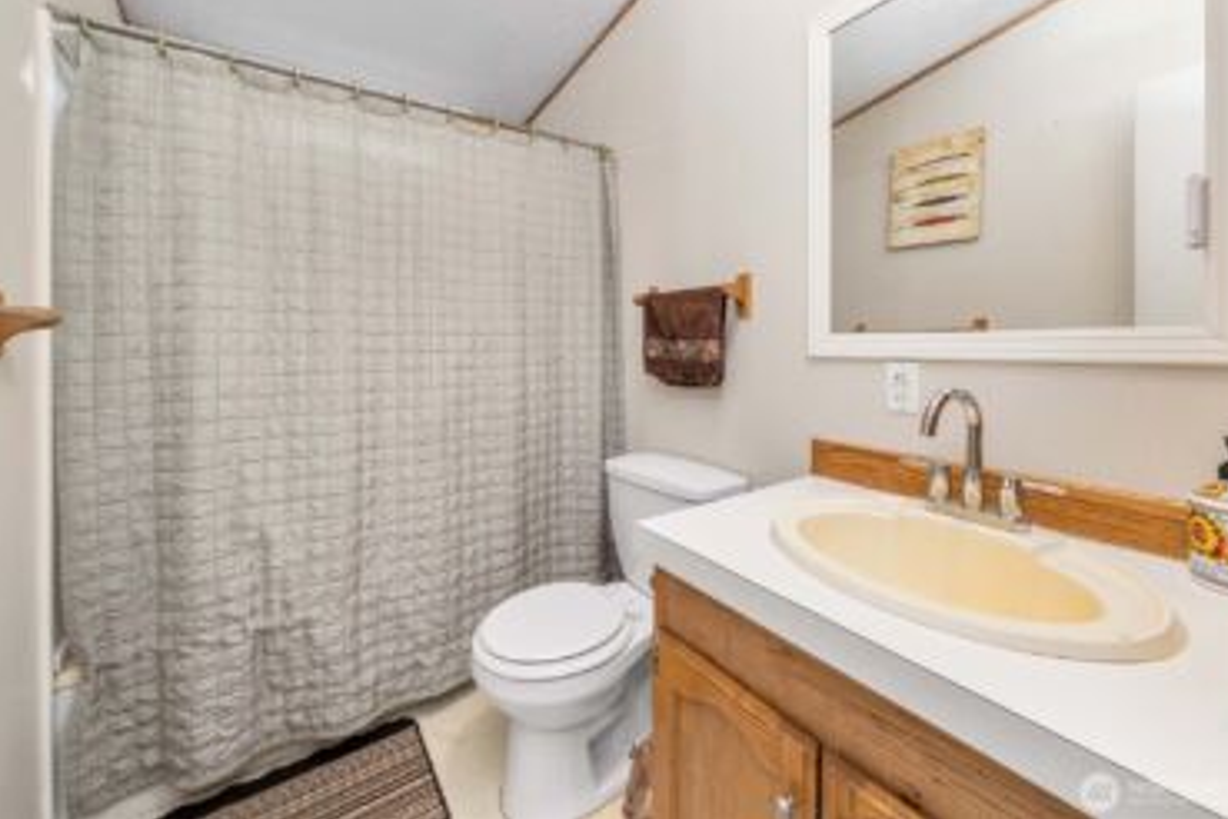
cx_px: 606
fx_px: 443
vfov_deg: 85.3
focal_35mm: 13
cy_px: 378
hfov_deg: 108.3
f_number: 7.1
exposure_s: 1/3
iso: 1000
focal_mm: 12
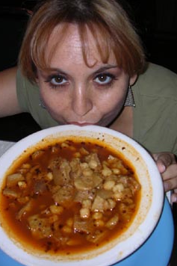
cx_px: 80
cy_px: 133
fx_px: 310
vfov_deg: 46.4
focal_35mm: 42
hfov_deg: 31.8
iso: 50
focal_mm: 6.6
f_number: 3
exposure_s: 1/60.1
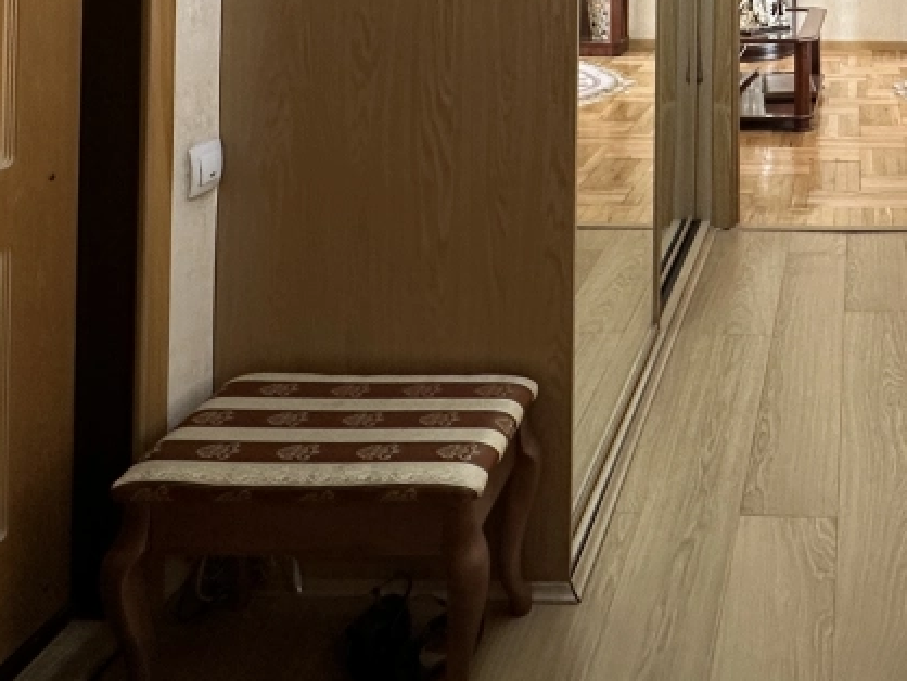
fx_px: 1101
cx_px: 844
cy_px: -172
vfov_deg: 28.9
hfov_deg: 40.7
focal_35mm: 42
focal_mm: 2.22
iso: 160
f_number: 2.2
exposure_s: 1/50
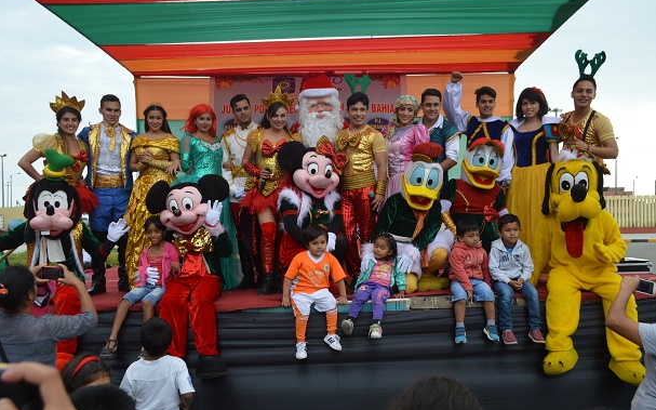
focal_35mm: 29
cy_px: 219
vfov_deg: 43.1
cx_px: 326
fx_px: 518
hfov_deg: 64.7
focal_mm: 18
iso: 110
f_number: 5.6
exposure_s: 1/125
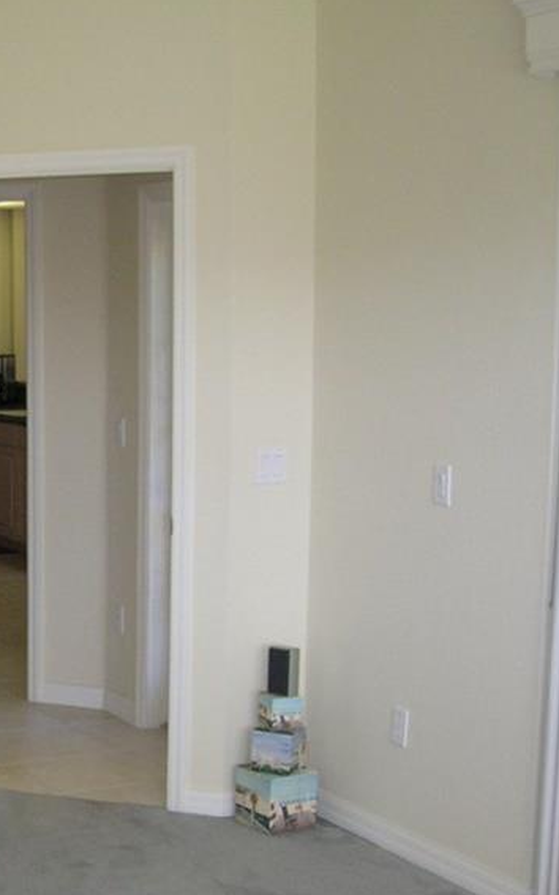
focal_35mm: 65
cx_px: -93
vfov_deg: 31.5
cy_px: 520
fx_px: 1586
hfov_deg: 19.0
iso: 101
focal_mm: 5.7
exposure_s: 1/30.3
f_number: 2.9
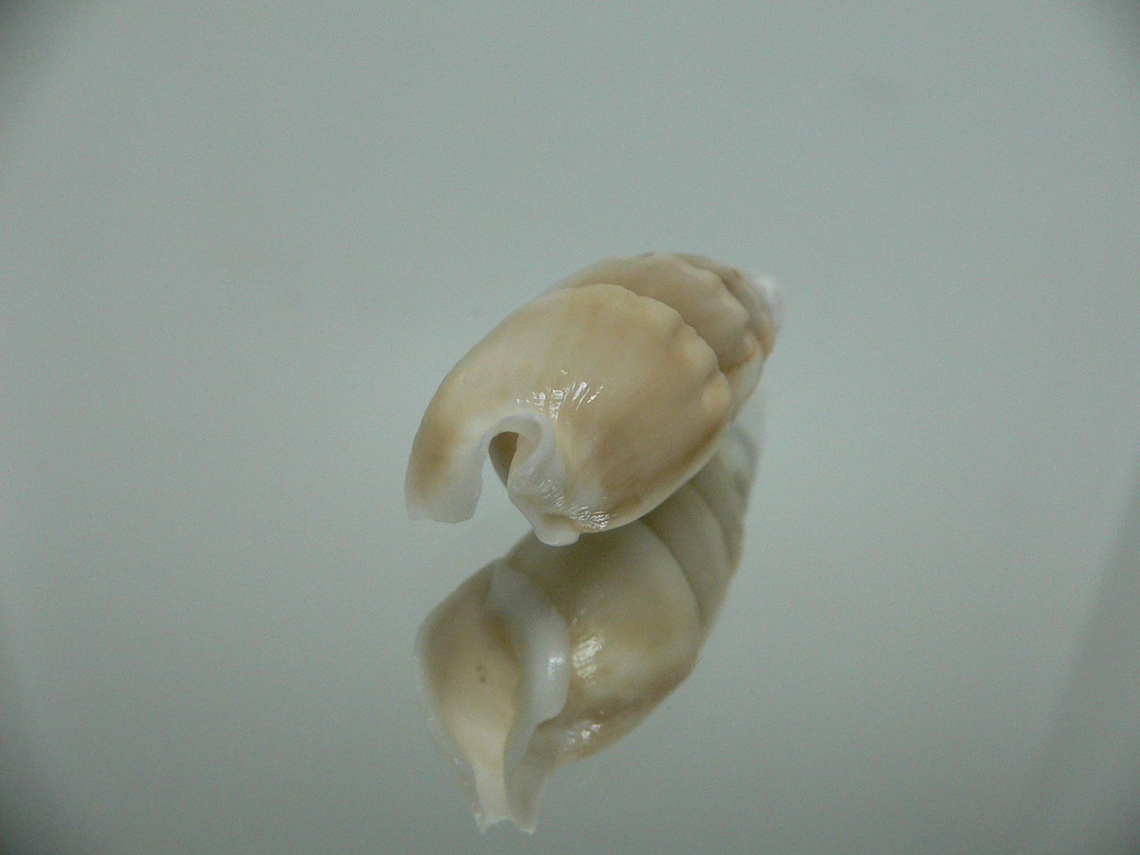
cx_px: 570
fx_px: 1153
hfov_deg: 52.6
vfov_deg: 40.7
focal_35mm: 35
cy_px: 428
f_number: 2.8
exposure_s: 1/60
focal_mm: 4.6
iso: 200
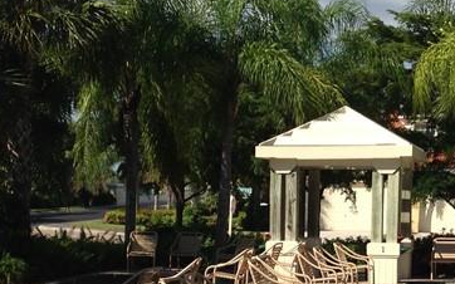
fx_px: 1227
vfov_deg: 13.0
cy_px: 283
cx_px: 293
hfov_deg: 20.9
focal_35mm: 99
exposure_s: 1/1642
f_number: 2.4
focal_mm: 4.12
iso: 50
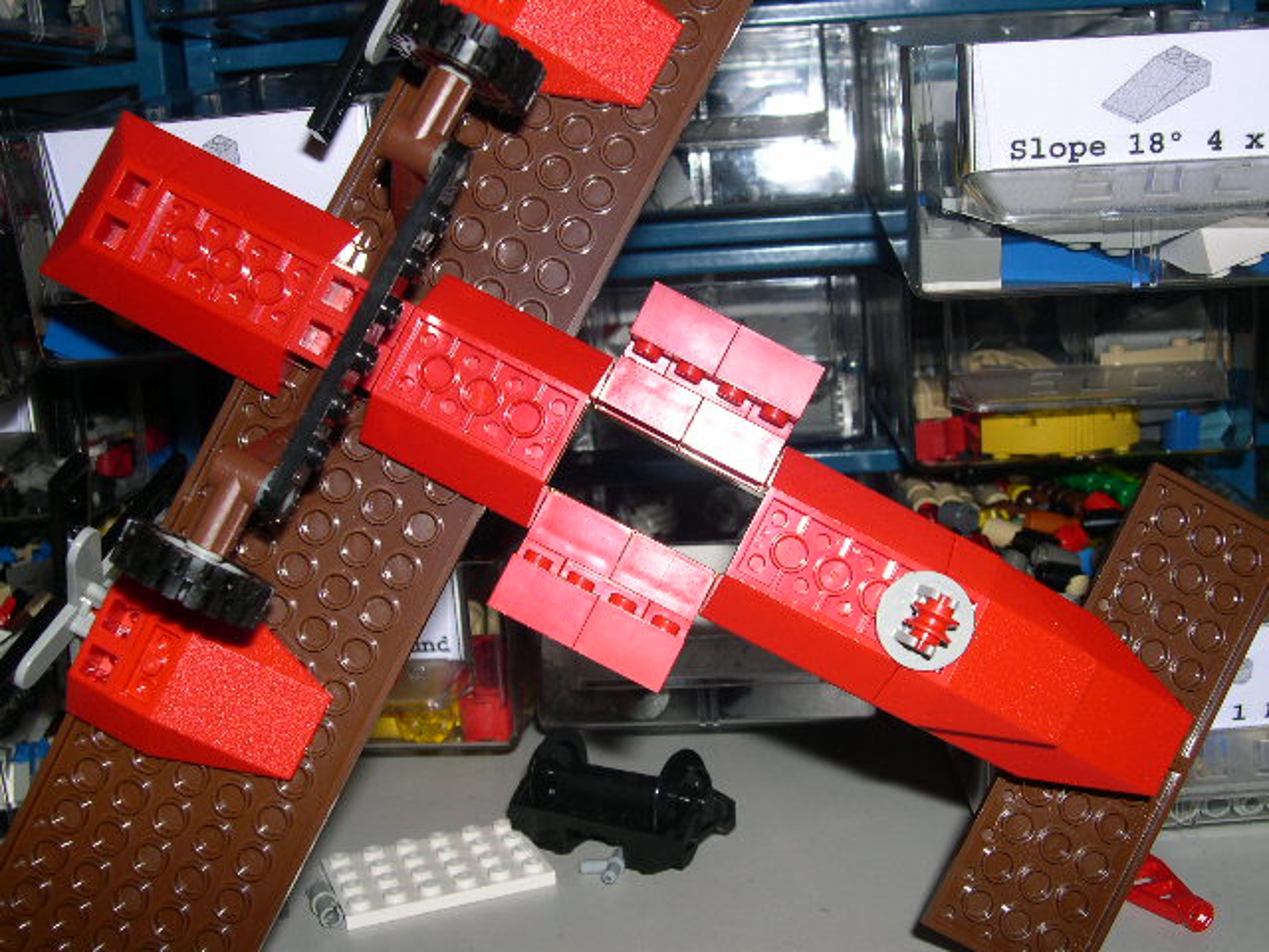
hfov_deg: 49.0
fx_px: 1393
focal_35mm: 38
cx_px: 634
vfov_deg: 37.7
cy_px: 476
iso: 100
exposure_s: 1/60
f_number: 7.6
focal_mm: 8
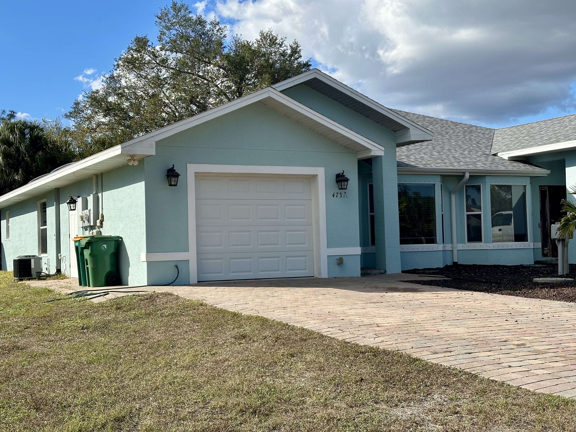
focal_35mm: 48
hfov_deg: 39.7
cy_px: 216
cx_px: 288
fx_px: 799
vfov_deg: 30.3
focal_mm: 6.86
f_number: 1.78
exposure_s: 1/4016
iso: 64
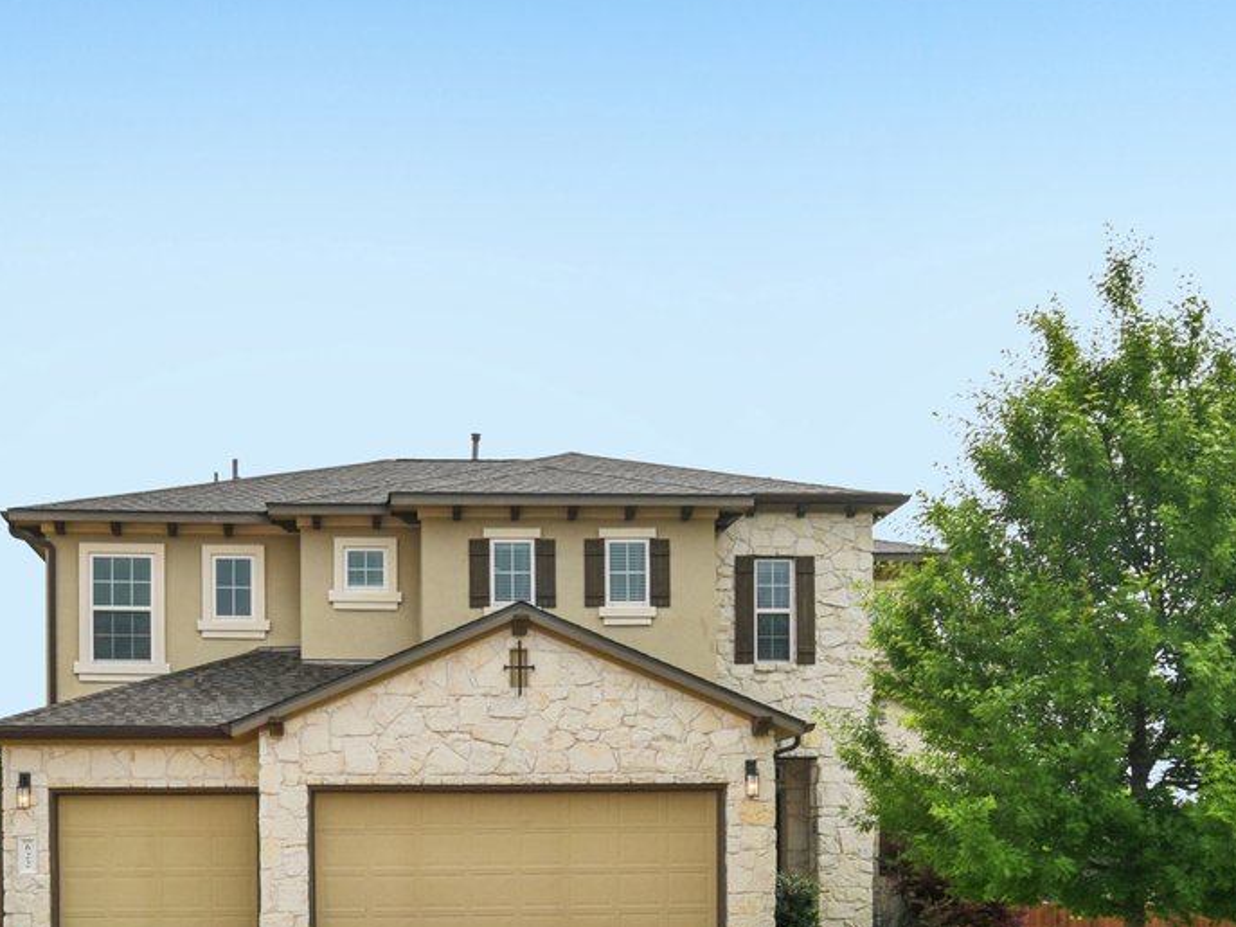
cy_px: 856
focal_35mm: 43
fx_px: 1535
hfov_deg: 43.3
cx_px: 425
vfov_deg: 31.8
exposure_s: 1/640
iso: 100
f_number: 8
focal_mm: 15
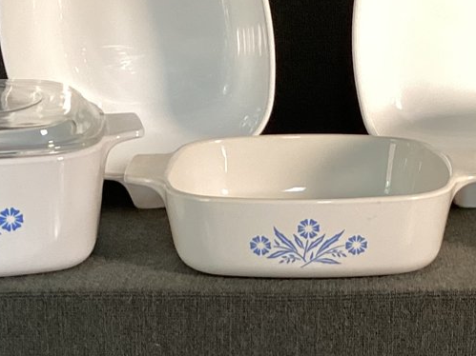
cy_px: 363
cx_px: 274
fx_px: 1292
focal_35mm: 94
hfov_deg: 20.9
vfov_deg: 15.4
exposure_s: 1/60
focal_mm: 3.3
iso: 125
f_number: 2.4
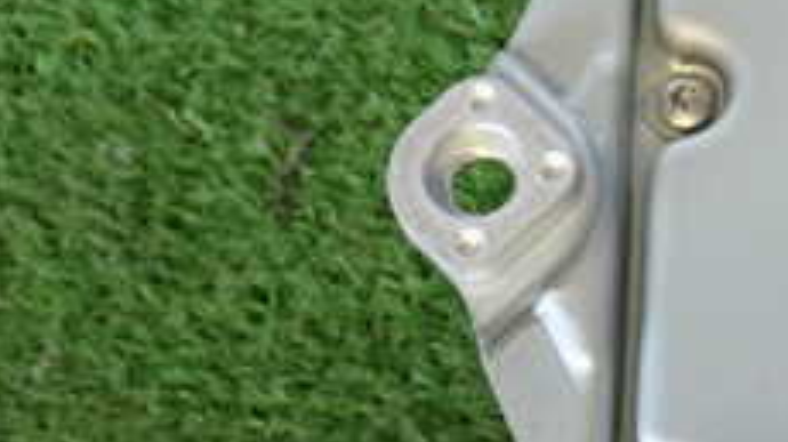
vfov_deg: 11.2
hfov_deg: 18.5
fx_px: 2255
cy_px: 260
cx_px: 1011
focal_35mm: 108
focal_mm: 6.83
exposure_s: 1/40
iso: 250
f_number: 2.7
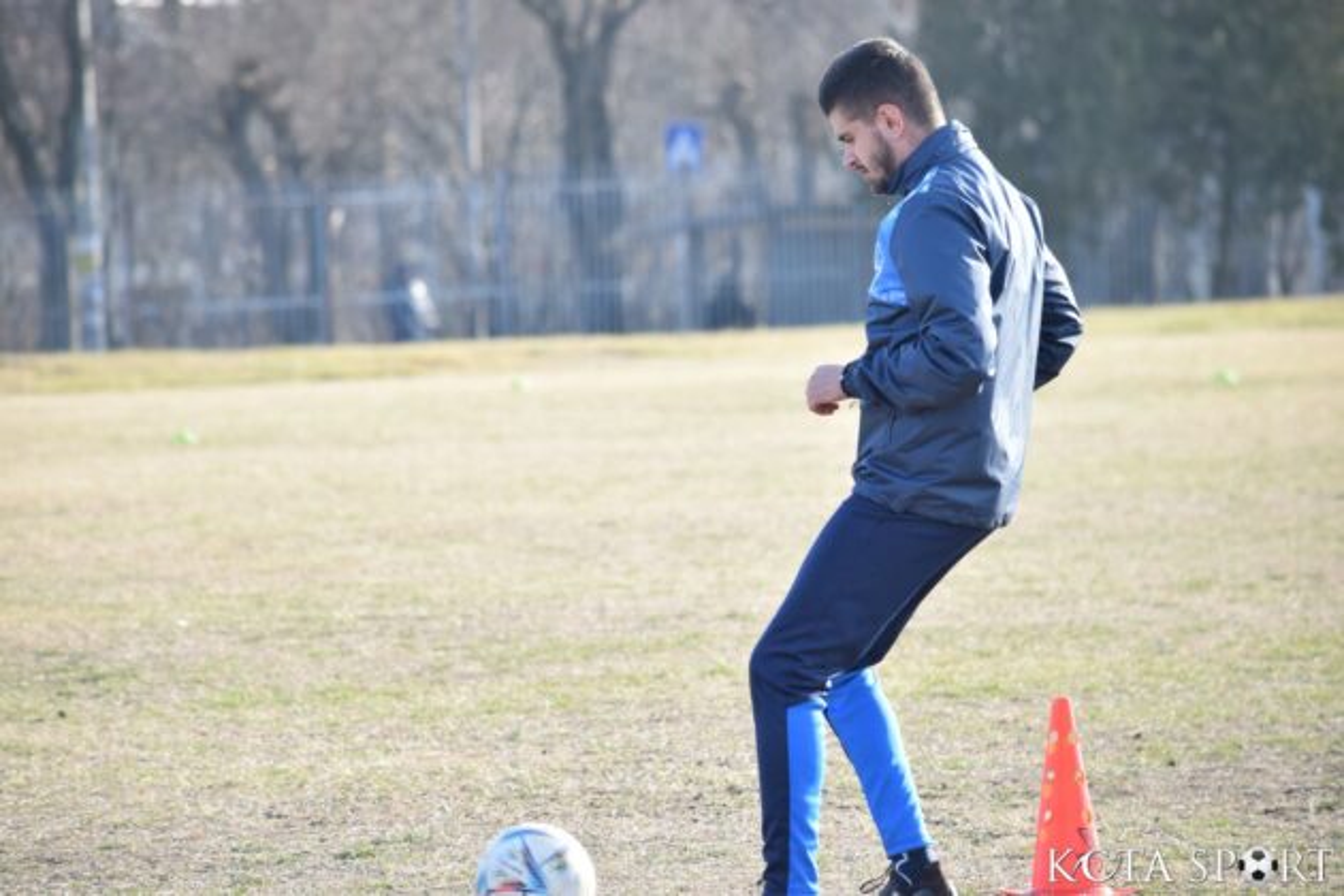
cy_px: 448
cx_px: 672
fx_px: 10079
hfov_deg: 7.6
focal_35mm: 270
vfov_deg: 5.1
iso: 800
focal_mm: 180
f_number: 5
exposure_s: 1/800
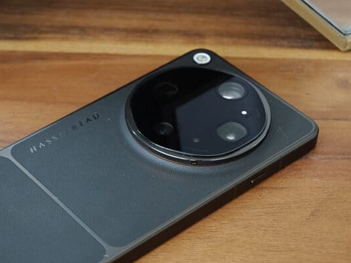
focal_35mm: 100
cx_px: 106
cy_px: 168
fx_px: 1014
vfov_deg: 14.8
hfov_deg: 19.6
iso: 3200
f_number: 13
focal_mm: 16.53
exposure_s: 1/12
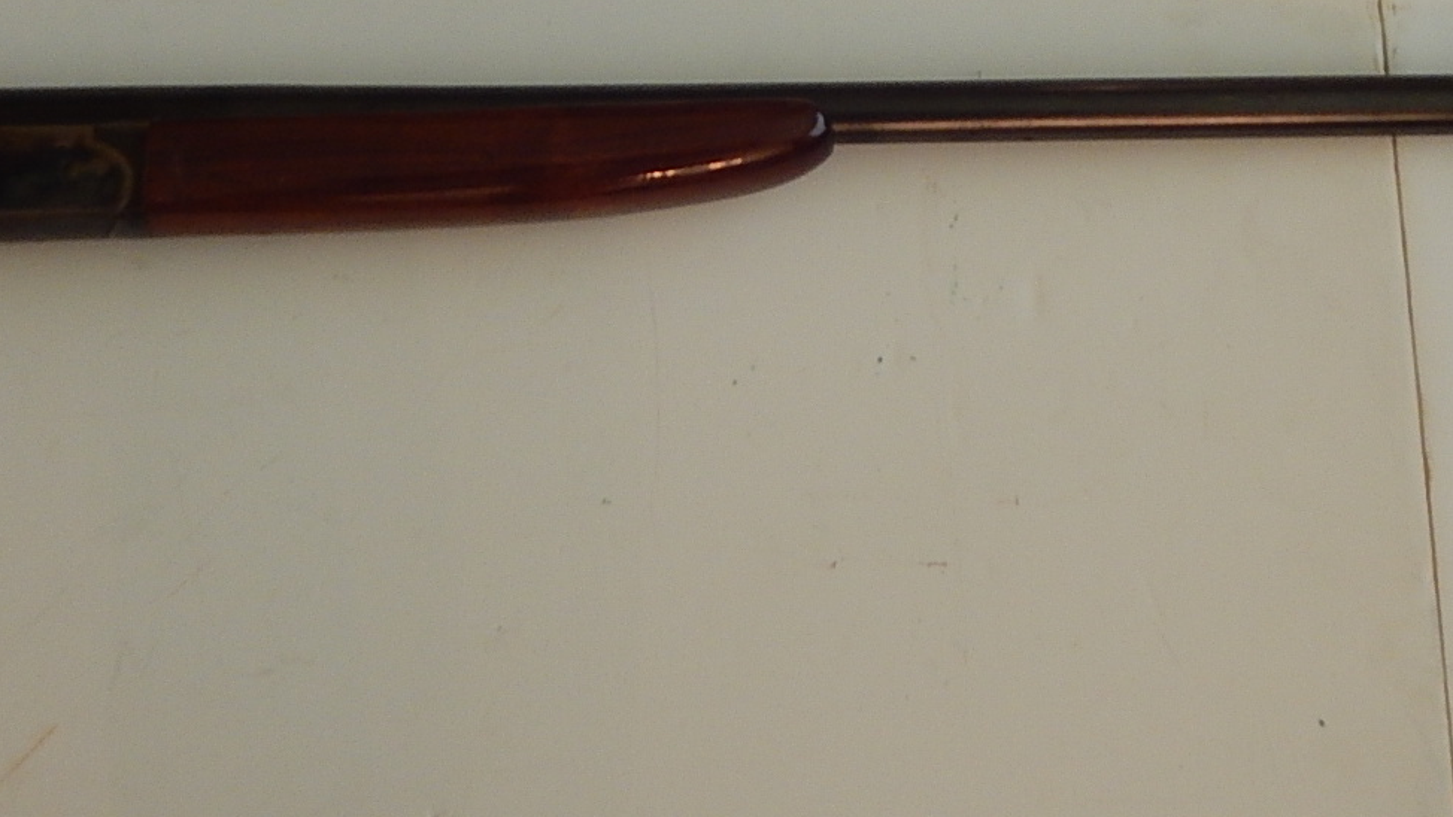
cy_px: -66
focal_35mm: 68
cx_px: 1011
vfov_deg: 17.2
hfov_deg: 30.7
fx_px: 2620
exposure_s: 1/30
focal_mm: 6.8
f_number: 3.4
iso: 220
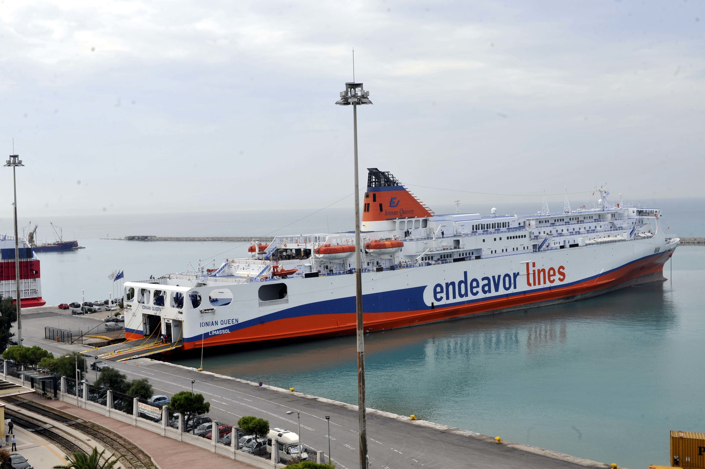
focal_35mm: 48
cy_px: 234
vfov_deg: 28.0
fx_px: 939
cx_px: 352
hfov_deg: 41.1
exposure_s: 1/200
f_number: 10
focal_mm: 48
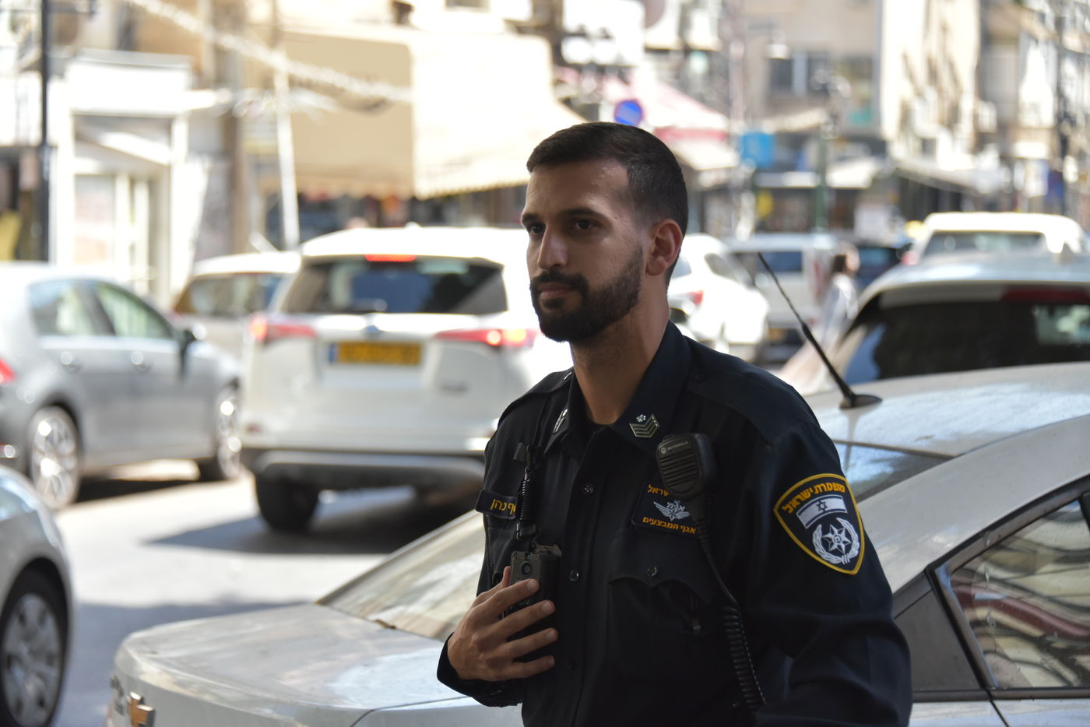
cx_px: 545
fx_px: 3180
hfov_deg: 19.5
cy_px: 364
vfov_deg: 13.0
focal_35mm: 105
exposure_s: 1/1600
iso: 2500
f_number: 5.3
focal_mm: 105
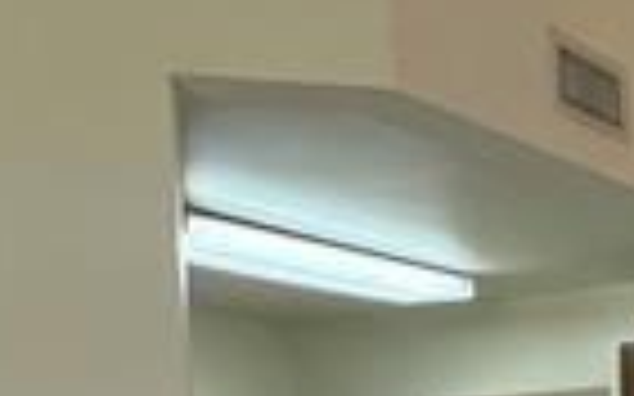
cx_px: 733
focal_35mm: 78
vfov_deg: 14.6
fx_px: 1347
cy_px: 720
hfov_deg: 24.3
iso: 125
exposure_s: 1/120
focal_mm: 1.57
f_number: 1.8
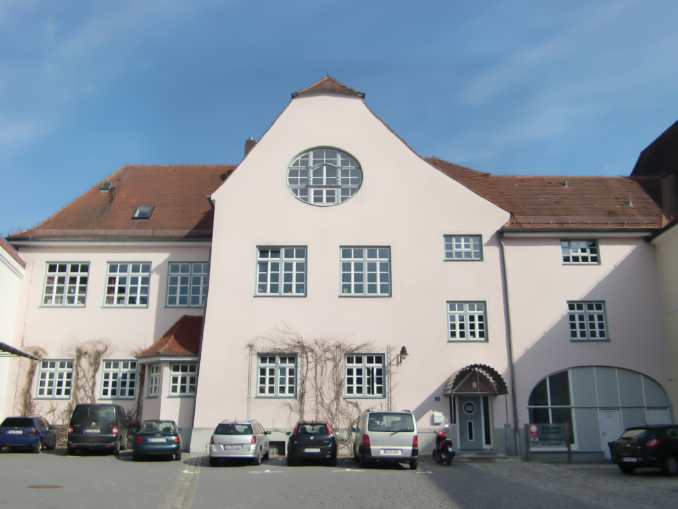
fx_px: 646
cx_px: 339
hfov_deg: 55.3
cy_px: 254
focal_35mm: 33
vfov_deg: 43.0
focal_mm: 5.8
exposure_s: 1/200
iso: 64
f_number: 7.2
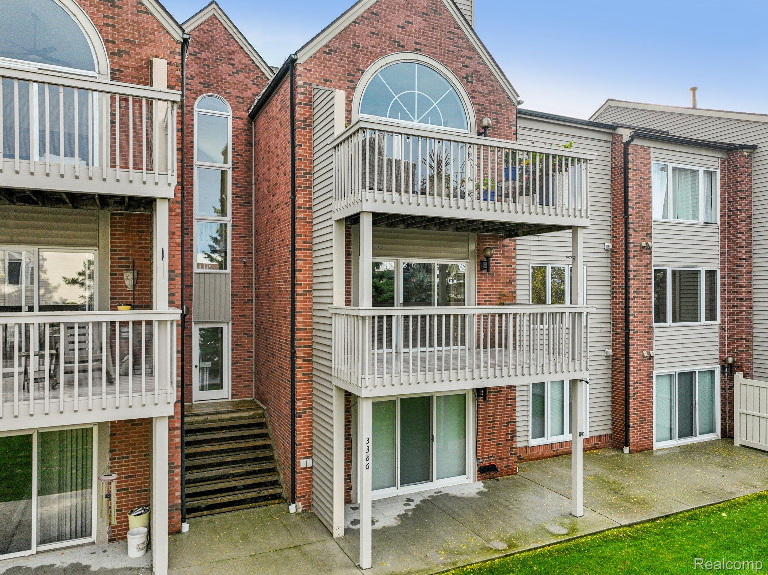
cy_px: 288
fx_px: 532
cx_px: 384
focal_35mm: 24
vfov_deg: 56.8
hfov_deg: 71.6
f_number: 2.8
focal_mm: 12.3
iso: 410
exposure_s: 1/640
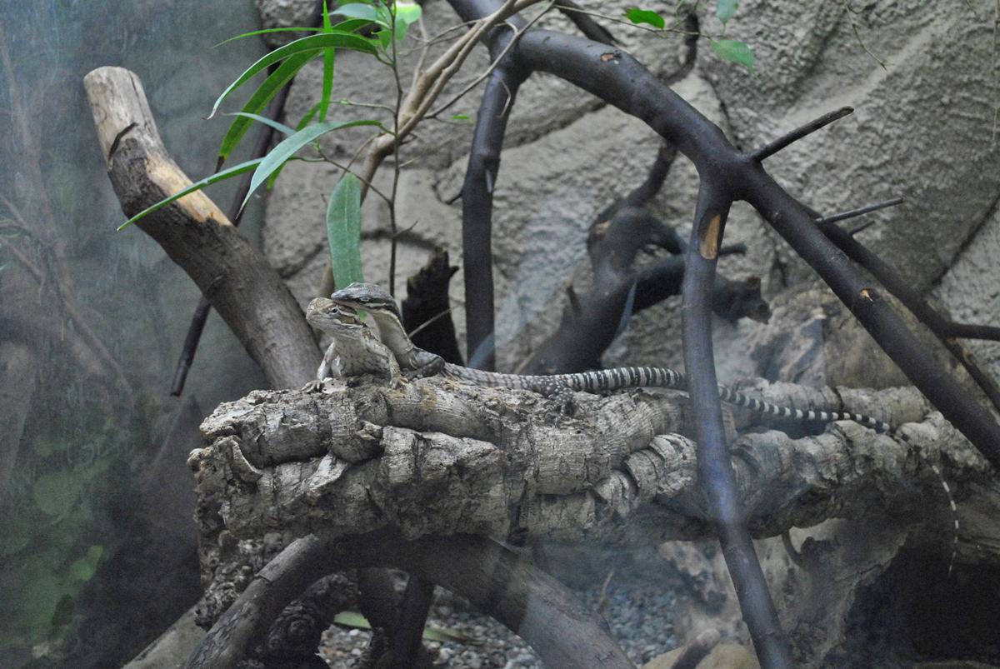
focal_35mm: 52
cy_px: 334
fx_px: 1460
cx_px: 500
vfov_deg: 25.8
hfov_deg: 37.8
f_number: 5
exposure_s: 1/30
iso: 1100
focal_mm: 35
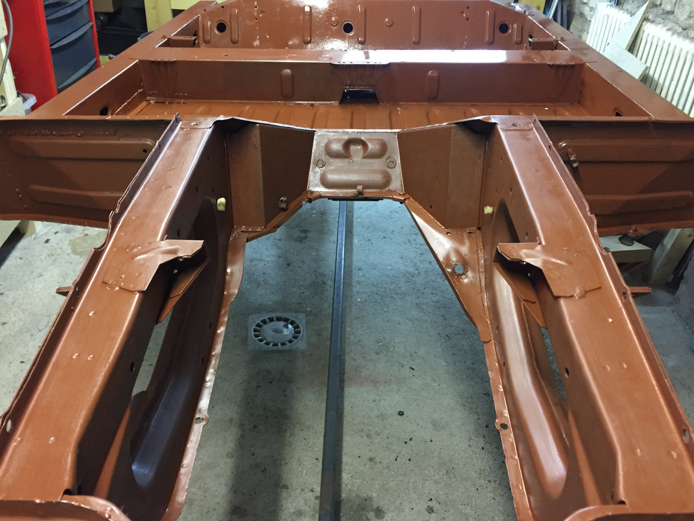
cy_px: 260
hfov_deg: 61.7
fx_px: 581
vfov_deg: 48.2
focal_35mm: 29
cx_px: 347
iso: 250
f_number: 2.2
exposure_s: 1/17
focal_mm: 4.15
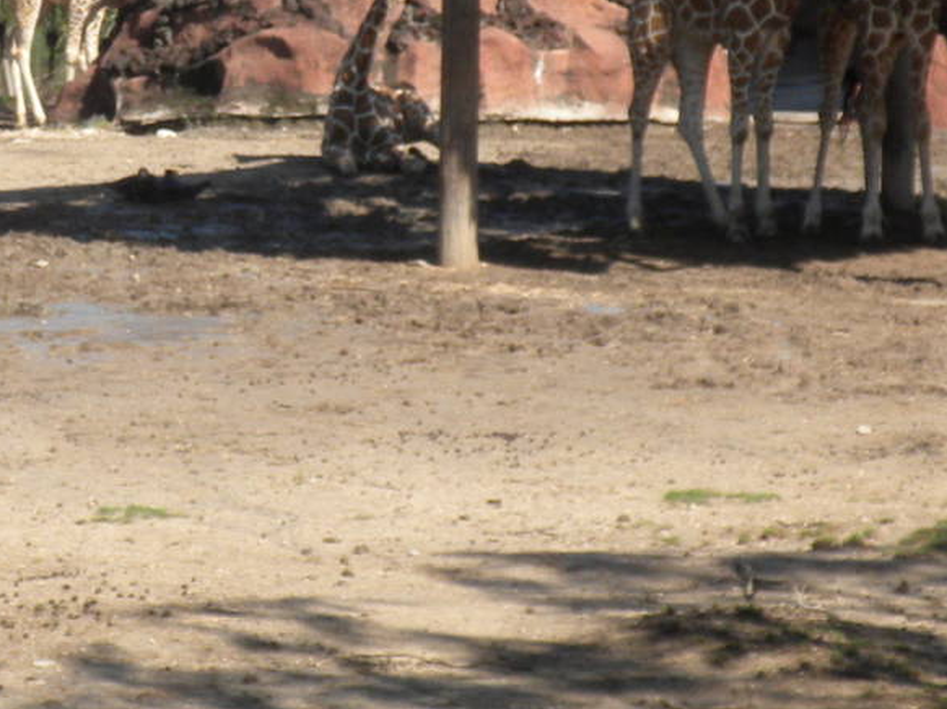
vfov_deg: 9.0
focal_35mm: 165
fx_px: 4512
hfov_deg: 11.9
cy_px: 138
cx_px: 114
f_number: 4.7
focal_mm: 10.7
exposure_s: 1/458
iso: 86
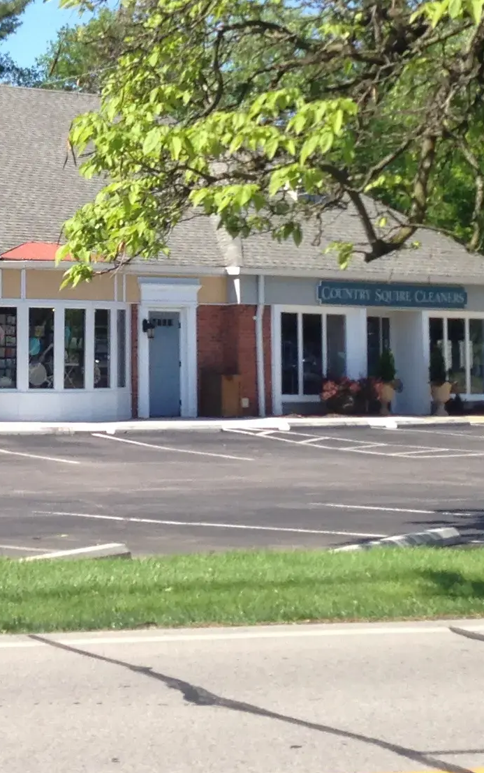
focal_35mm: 103
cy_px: 128
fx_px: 2173
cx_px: -50
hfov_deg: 12.5
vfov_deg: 19.9
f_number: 2.4
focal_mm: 4.12
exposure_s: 1/809
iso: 50
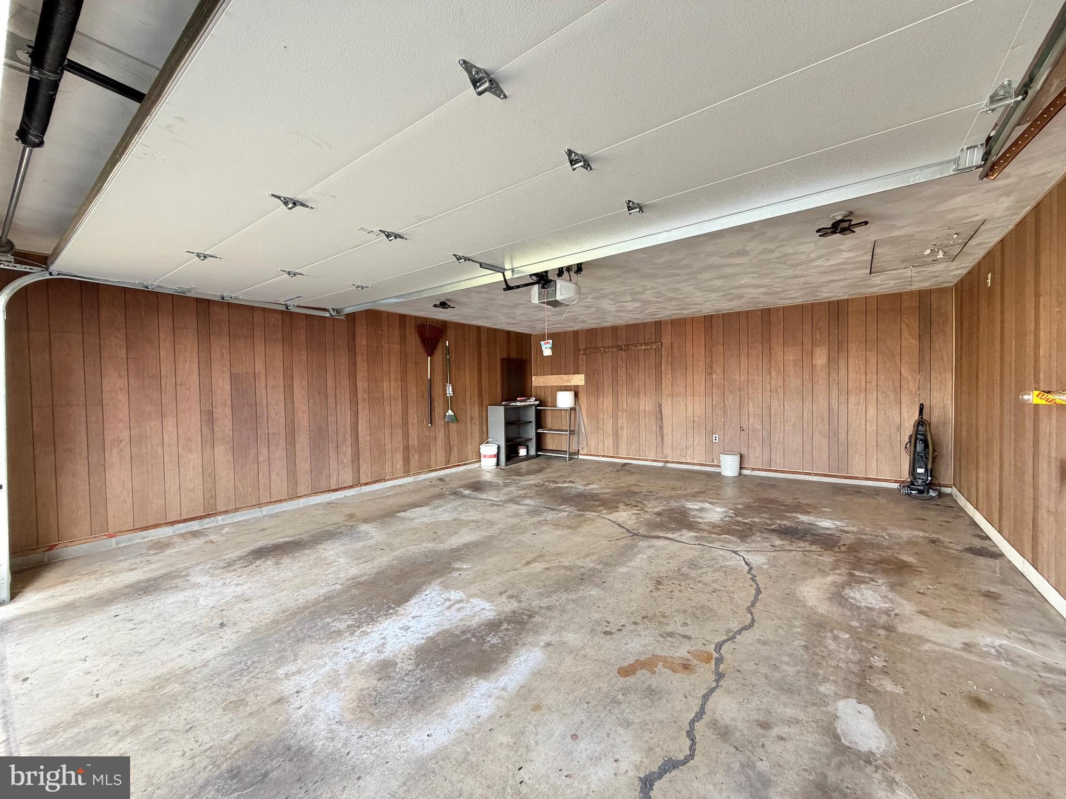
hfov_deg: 102.1
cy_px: 400
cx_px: 533
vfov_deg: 85.7
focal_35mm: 14
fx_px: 431
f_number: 2.2
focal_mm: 2.22
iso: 160
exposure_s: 1/121
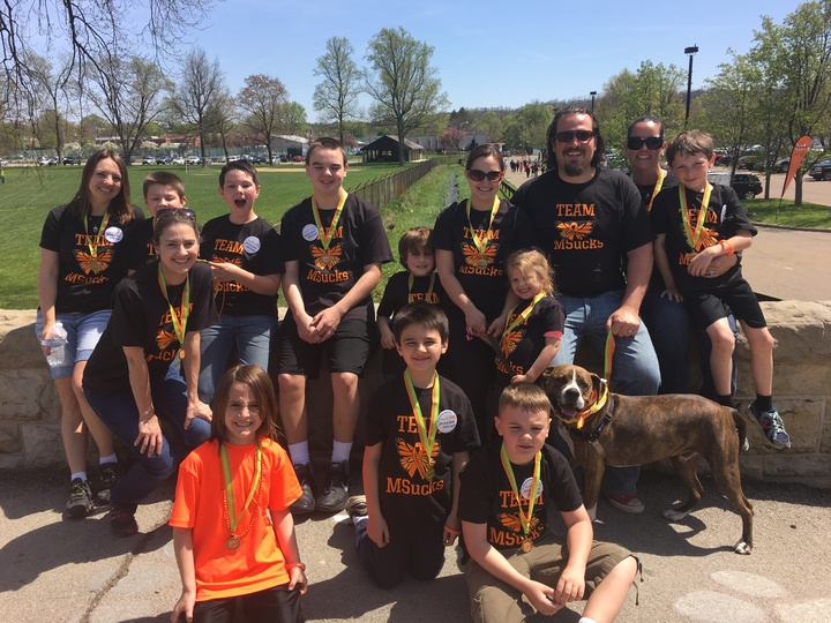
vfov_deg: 48.2
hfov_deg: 61.7
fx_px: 696
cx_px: 416
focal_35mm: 29
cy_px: 312
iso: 25
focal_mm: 4.15
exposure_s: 1/1040
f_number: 2.2
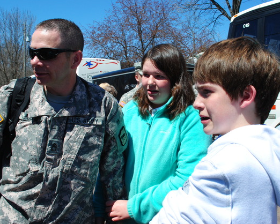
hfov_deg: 47.9
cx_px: 152
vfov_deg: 39.2
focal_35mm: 38
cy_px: 111
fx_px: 315
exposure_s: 1/250
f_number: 10
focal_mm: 22
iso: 125
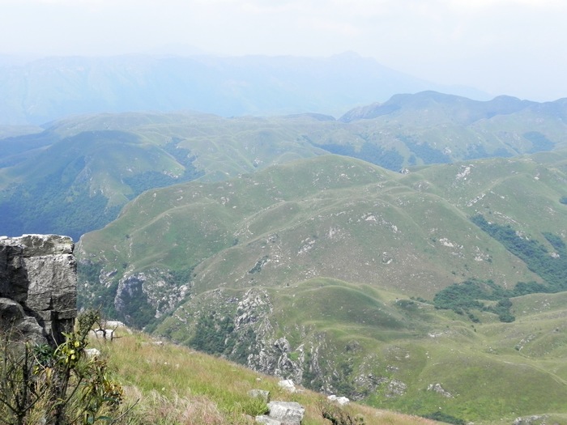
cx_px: 284
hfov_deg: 45.8
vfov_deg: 35.1
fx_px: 672
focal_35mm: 41
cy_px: 212
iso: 160
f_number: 6.3
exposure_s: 1/380
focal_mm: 7.3
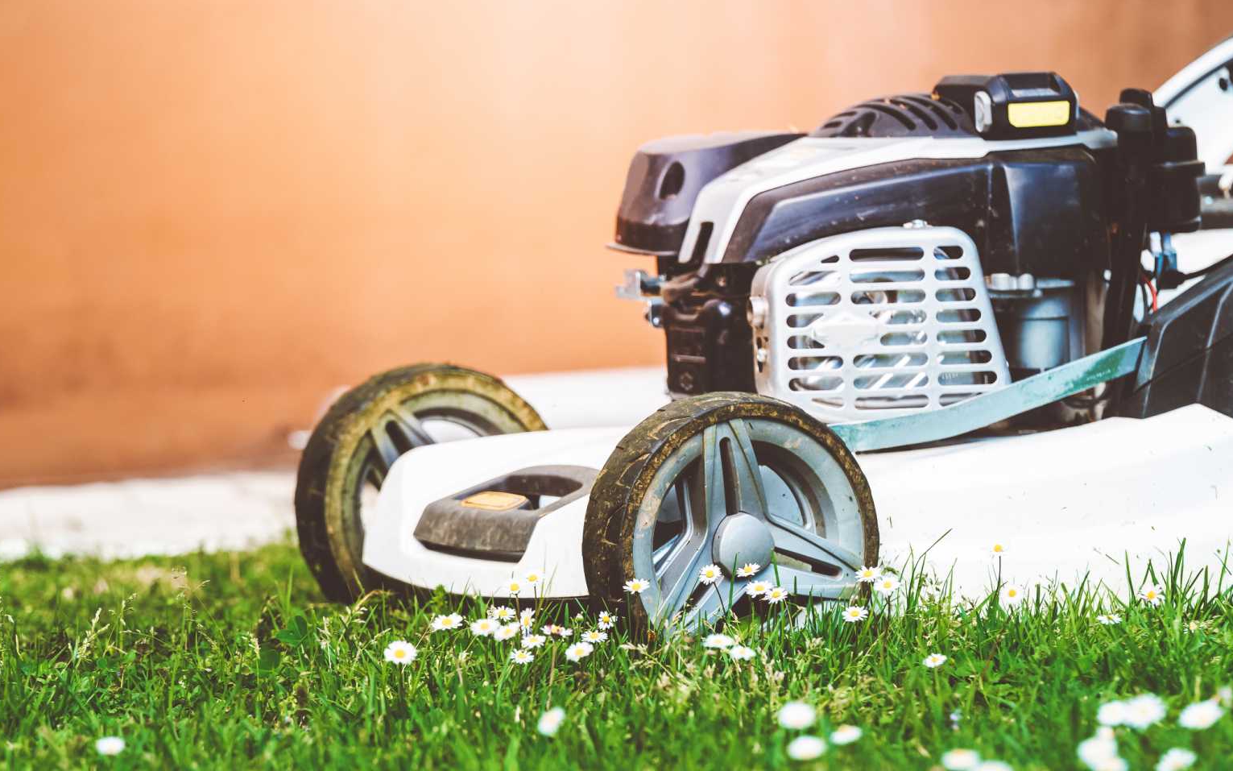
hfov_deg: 9.3
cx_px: 661
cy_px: 522
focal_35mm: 225
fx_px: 7561
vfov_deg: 5.8
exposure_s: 1/640
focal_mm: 165
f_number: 4
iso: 200
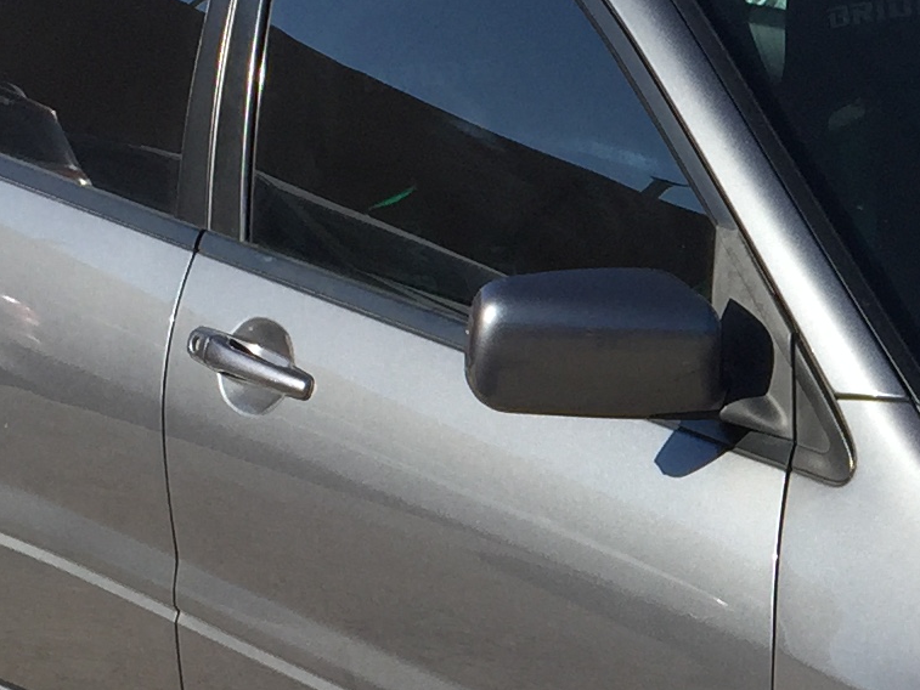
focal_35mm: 125
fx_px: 3323
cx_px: 1084
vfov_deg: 11.8
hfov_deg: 15.2
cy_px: 627
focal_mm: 4.15
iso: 32
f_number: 2.2
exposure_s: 1/1276
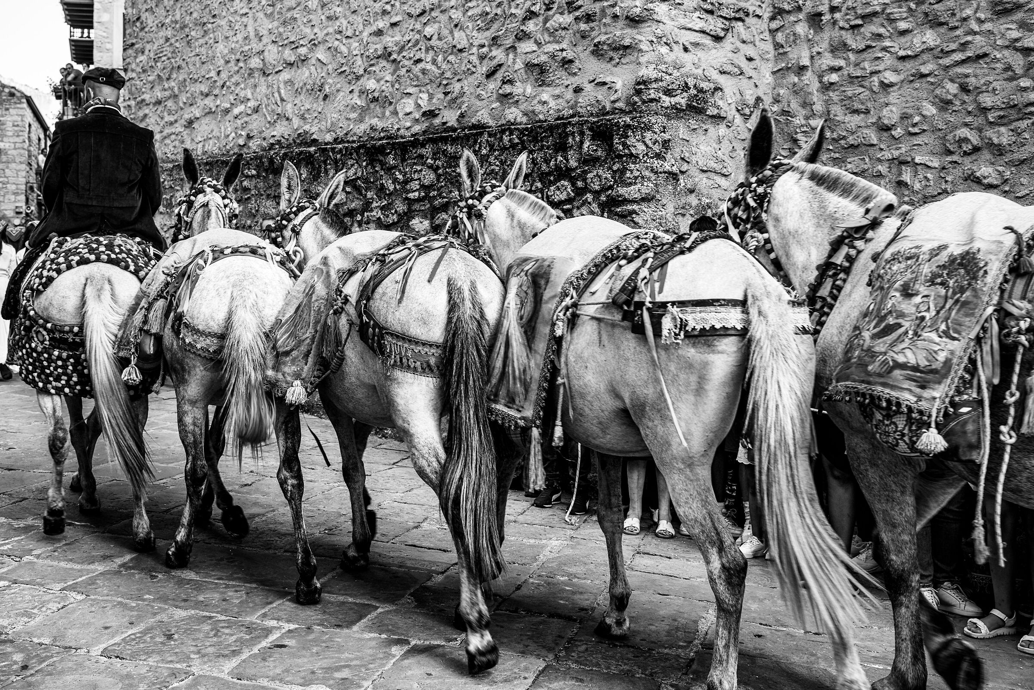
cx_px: 517
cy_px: 345
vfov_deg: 37.9
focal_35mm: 35
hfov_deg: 54.4
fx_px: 1005
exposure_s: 1/200
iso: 200
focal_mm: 35
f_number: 5
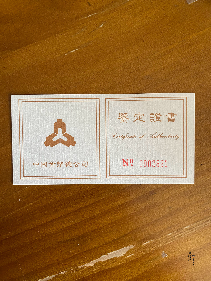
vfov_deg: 67.3
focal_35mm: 26
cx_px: 106
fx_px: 211
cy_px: 140
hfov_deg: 53.1
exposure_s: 1/60
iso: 200
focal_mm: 4.25
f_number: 1.8
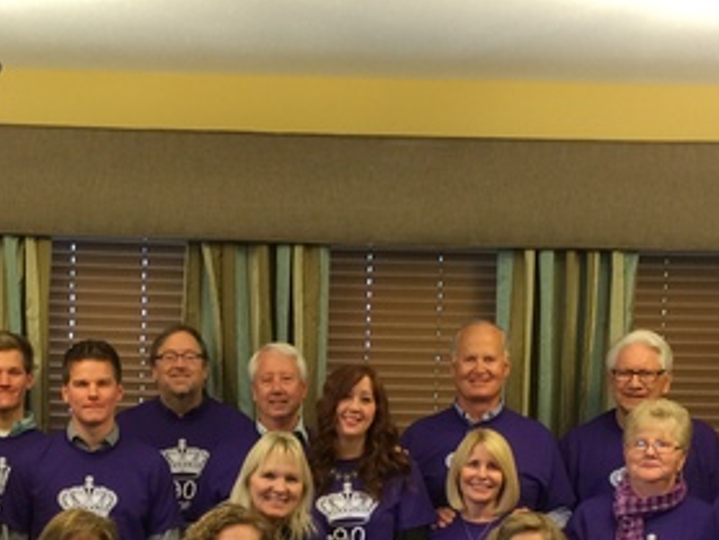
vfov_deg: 19.0
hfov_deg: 25.7
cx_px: 204
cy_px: 571
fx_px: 1559
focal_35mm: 75
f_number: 2.2
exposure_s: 1/30
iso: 100
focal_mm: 4.15
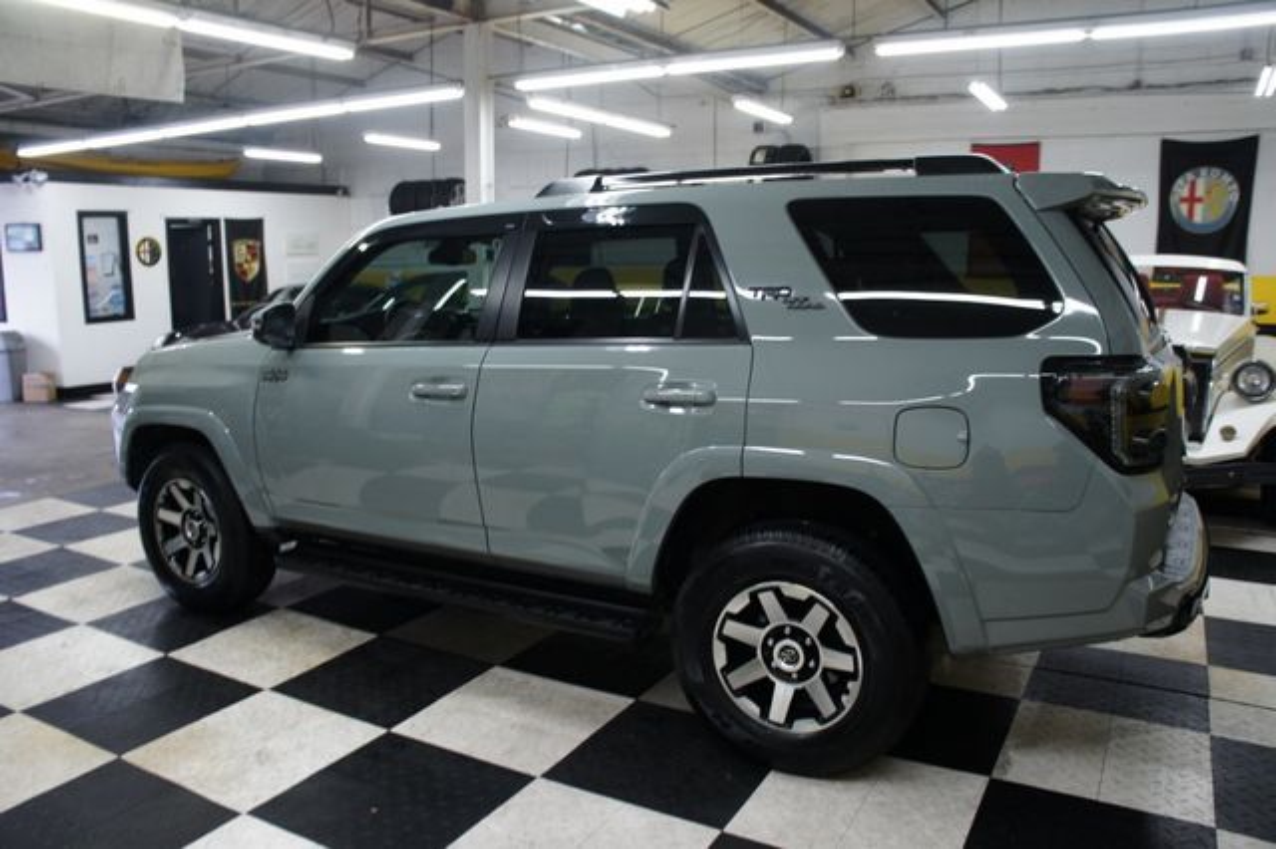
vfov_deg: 47.9
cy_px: 424
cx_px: 638
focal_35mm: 27
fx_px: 956
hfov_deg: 67.4
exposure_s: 1/30
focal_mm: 18
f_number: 3.5
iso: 320
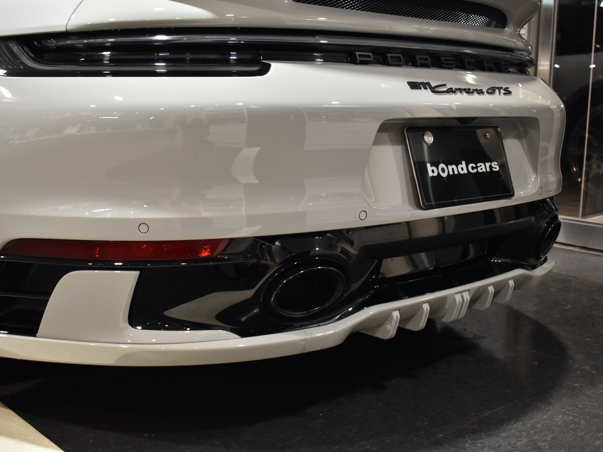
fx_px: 749
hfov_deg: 43.8
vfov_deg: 33.6
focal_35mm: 43
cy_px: 226
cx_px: 289
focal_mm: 26
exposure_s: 1/40
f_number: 5
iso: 1000
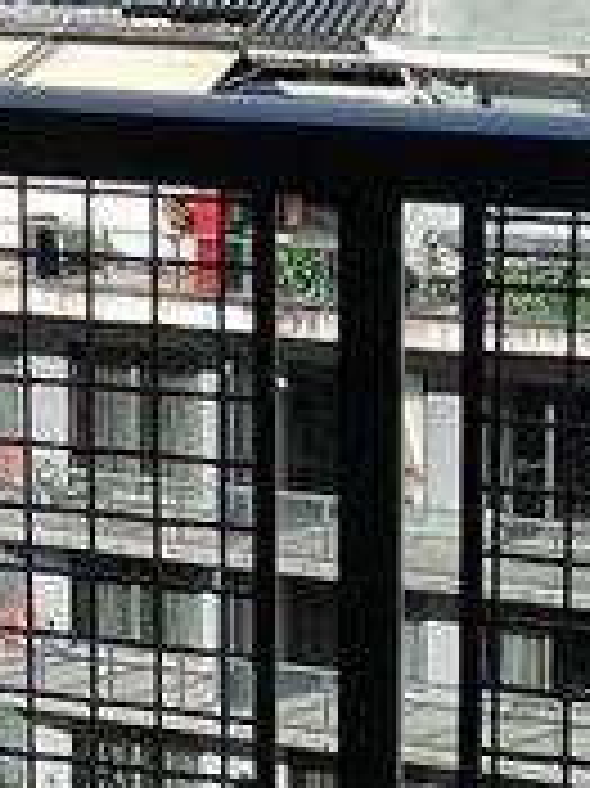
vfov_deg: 20.3
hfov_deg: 16.2
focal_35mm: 89
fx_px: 2025
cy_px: -221
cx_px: -18
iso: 32
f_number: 1.8
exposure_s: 1/2273
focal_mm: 1.57
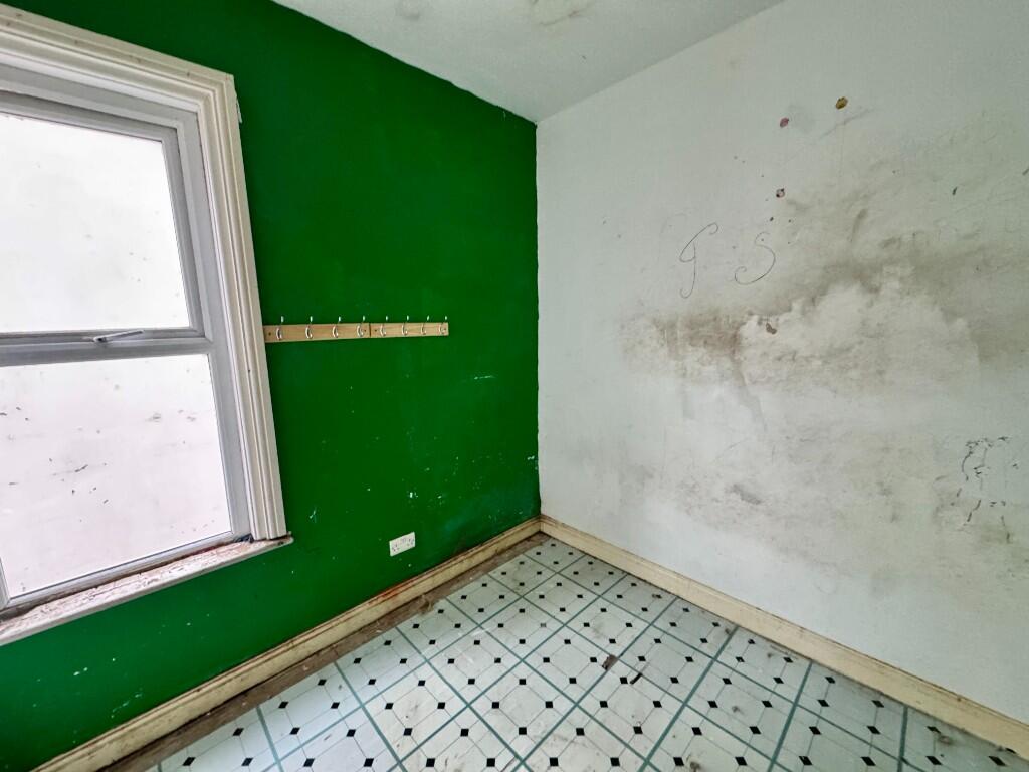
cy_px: 386
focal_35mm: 14
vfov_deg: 85.7
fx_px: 416
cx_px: 514
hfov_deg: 102.1
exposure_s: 1/60
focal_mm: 2.22
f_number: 2.2
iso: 640
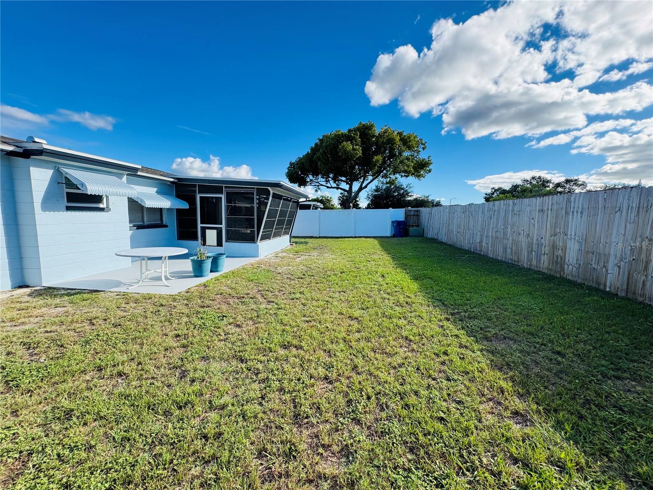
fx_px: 264
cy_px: 245
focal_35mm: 14
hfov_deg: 102.1
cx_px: 326
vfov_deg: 85.7
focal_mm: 2.22
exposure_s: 1/879
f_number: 2.2
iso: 50
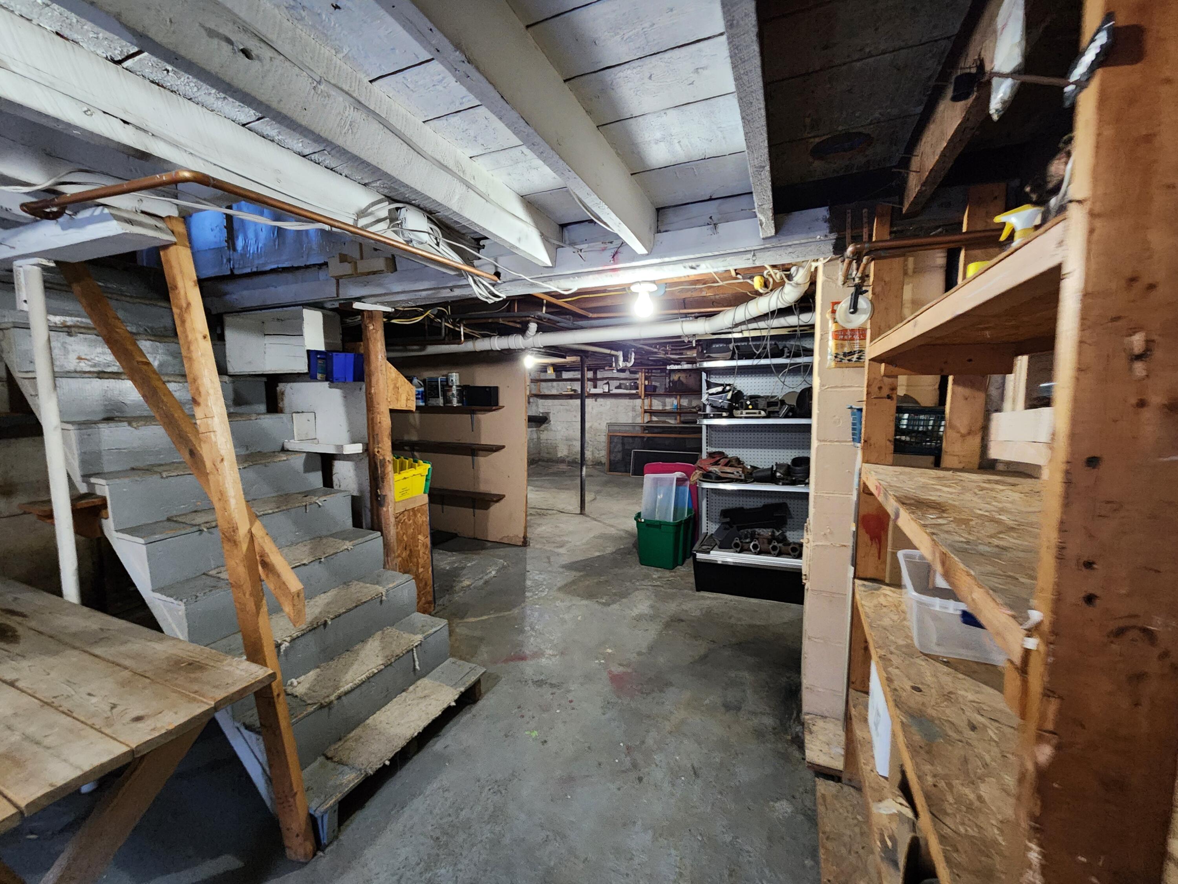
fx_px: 442
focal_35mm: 13
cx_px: 589
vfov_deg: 89.9
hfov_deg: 106.2
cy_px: 442
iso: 640
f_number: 2.2
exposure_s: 1/24
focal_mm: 2.2
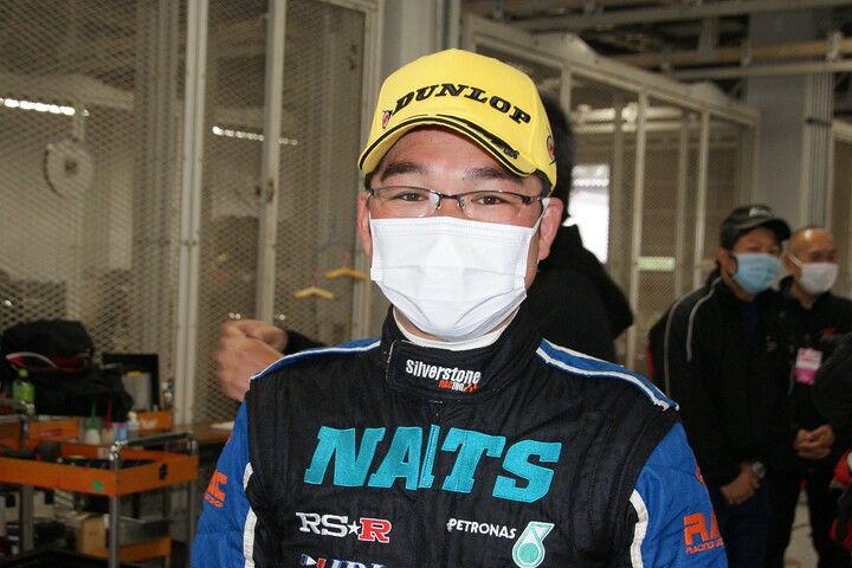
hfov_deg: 49.6
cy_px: 284
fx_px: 923
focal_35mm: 39
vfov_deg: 34.2
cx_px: 426
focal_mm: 26
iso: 400
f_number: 5.6
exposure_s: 1/60
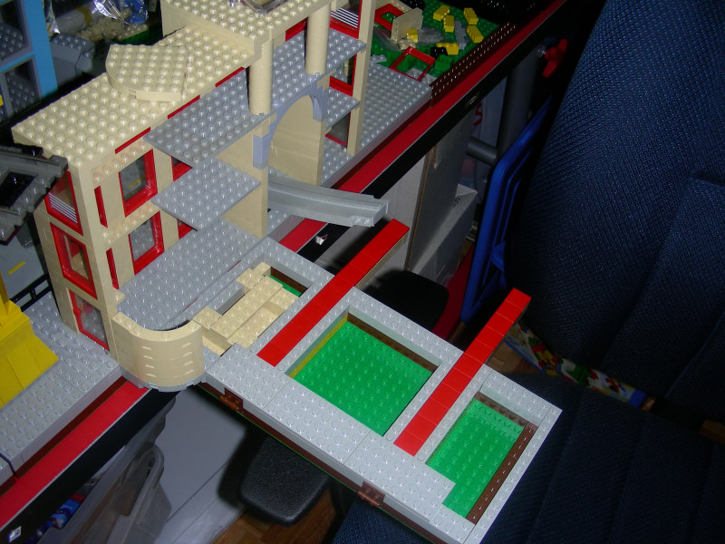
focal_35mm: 38
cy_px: 272
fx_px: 796
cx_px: 362
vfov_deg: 37.7
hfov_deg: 49.0
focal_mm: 6.3
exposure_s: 1/60.1
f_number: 3.5
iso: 50
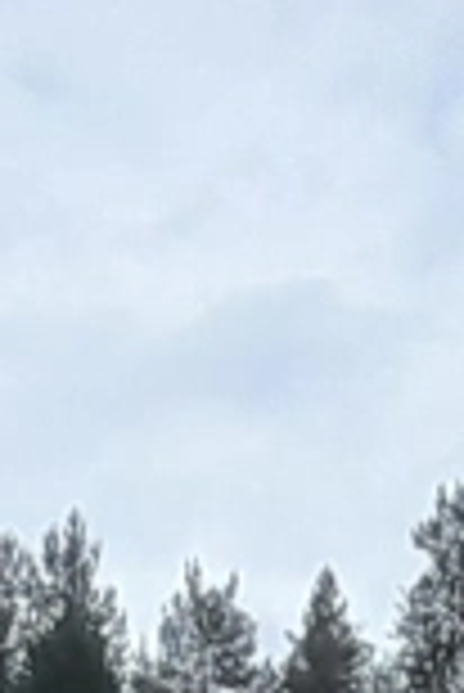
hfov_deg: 12.5
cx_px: 194
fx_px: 2122
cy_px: 1285
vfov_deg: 15.6
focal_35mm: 110
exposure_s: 1/1054
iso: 40
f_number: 2.2
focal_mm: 1.13
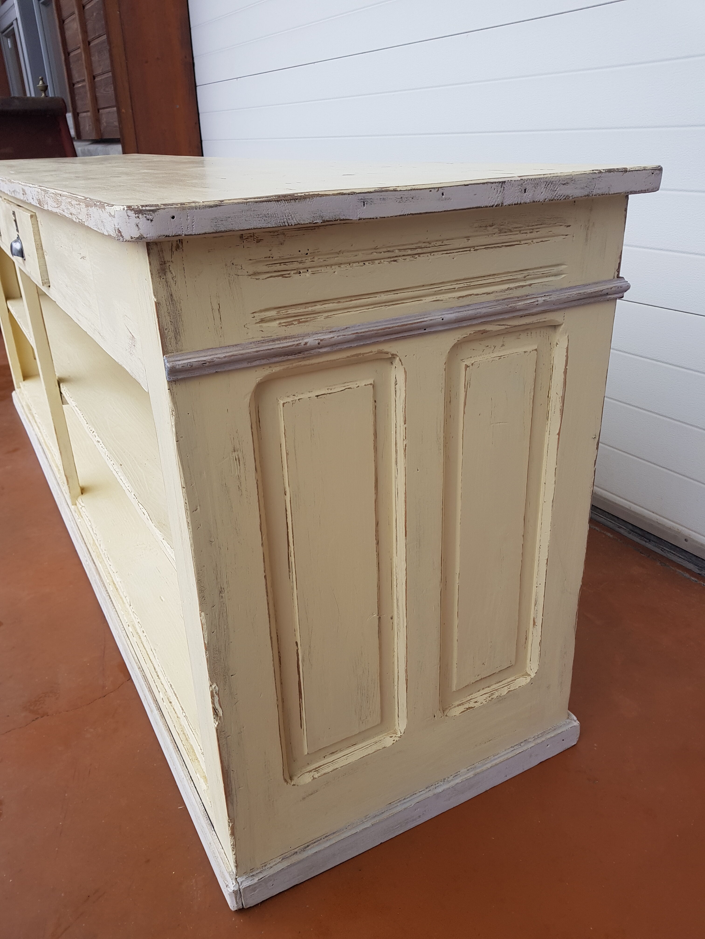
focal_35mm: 26
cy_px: 470
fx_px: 706
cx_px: 352
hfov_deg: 53.1
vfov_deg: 67.3
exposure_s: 1/105
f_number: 1.7
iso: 40
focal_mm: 4.2
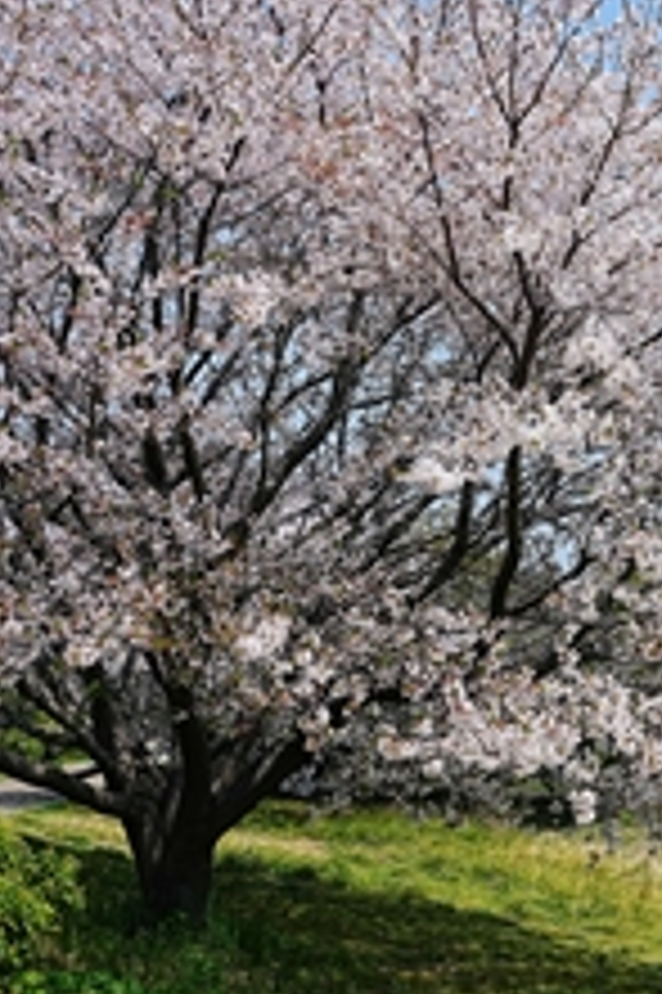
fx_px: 1602
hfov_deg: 22.6
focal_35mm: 58
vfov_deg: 34.5
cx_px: 621
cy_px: 430
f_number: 8
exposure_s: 1/500
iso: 100
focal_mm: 32
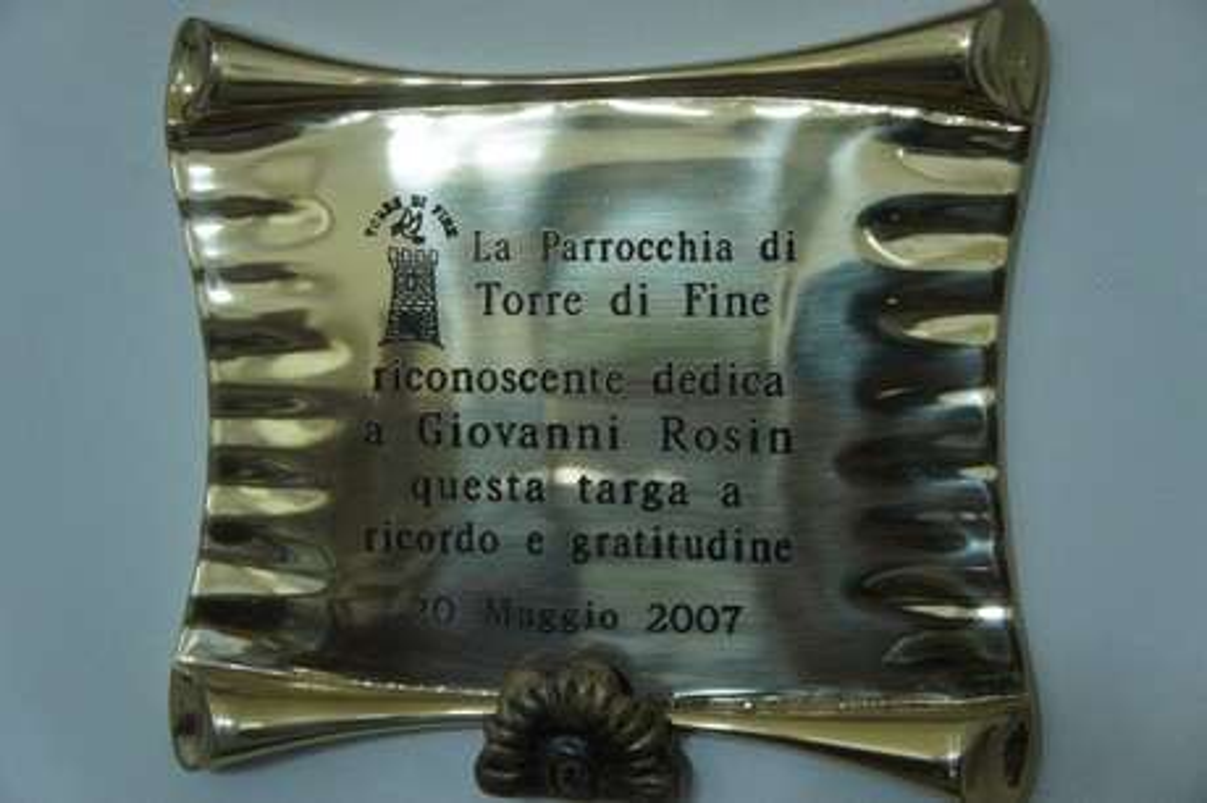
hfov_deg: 40.0
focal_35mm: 50
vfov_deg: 27.2
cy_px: 402
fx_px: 1658
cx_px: 604
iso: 1600
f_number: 4.5
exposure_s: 1/125
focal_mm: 33
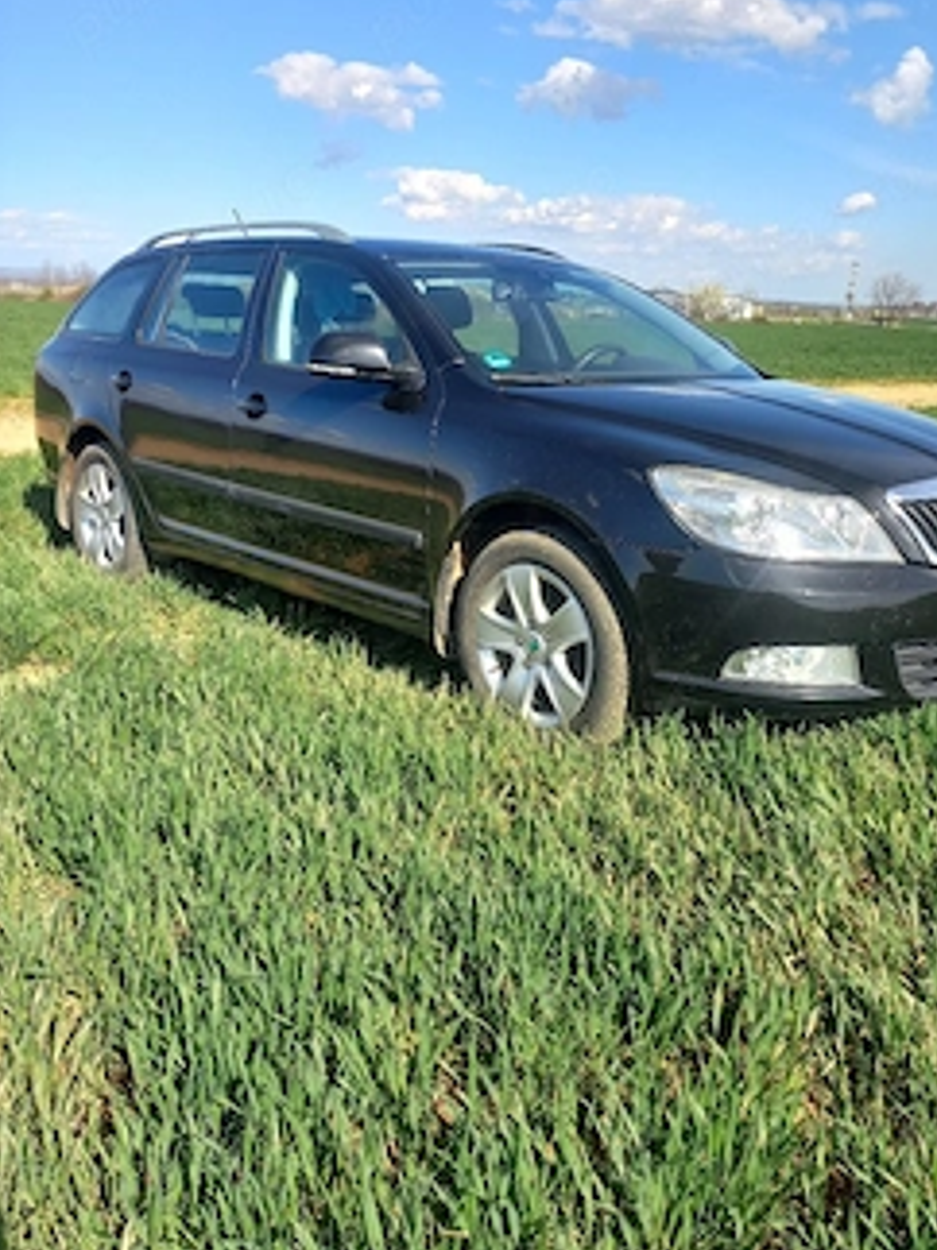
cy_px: 604
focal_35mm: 31
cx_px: 569
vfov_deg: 58.4
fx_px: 1120
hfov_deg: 45.1
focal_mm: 4.65
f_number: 1.8
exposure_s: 1/909
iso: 50
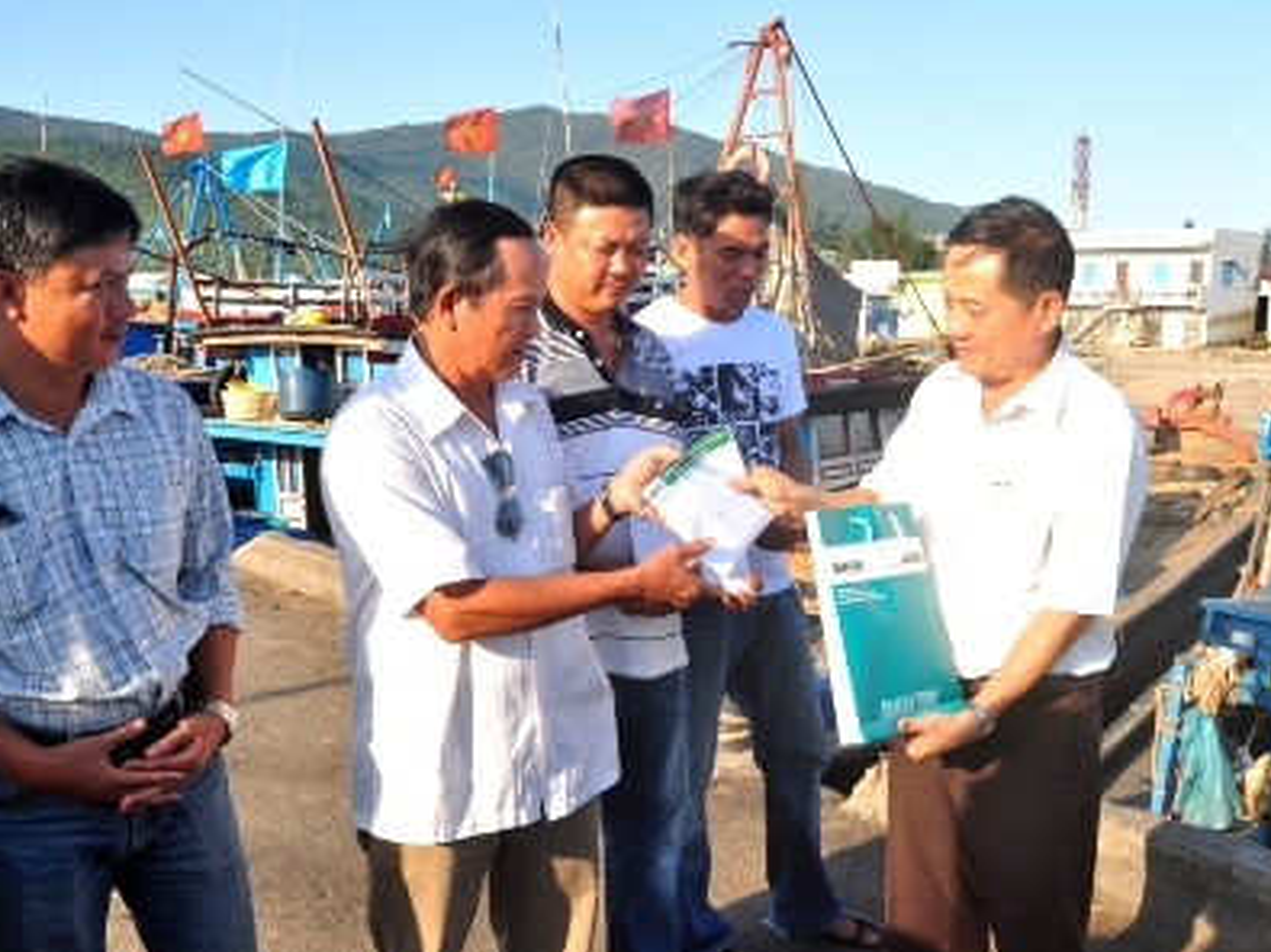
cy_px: 476
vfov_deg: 39.6
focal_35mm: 36
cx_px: 666
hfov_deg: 51.3
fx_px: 1321
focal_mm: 22
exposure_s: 1/320
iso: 320
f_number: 9
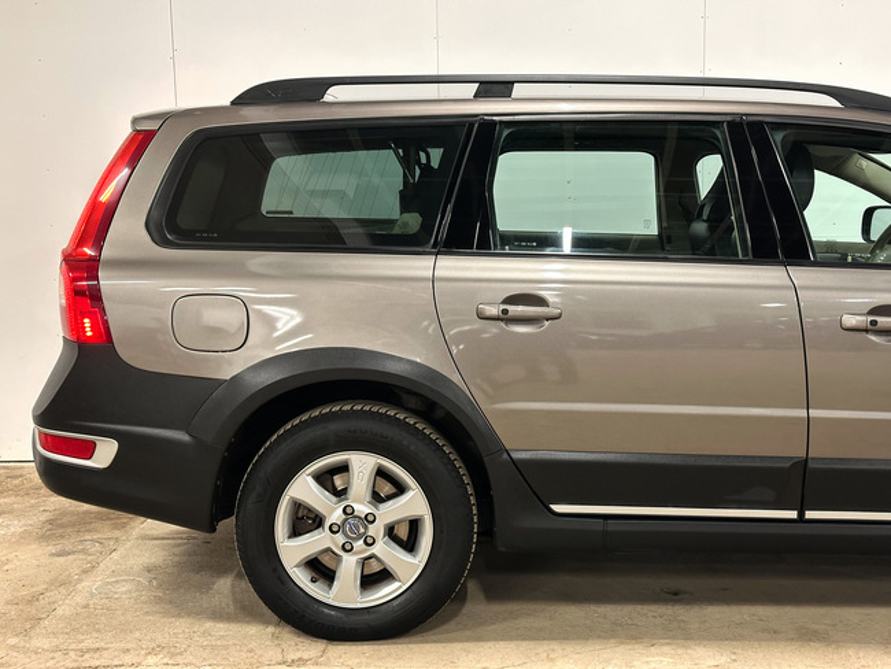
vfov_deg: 30.3
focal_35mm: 48
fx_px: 1236
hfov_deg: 39.6
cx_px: 446
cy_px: 334
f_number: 1.8
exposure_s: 1/35
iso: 200
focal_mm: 6.86
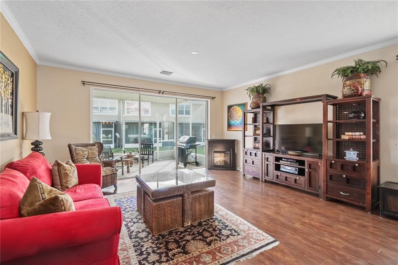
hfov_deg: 100.4
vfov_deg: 77.3
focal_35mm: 15
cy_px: 132
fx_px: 166
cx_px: 199
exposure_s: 1/8
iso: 250
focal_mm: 10
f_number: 9
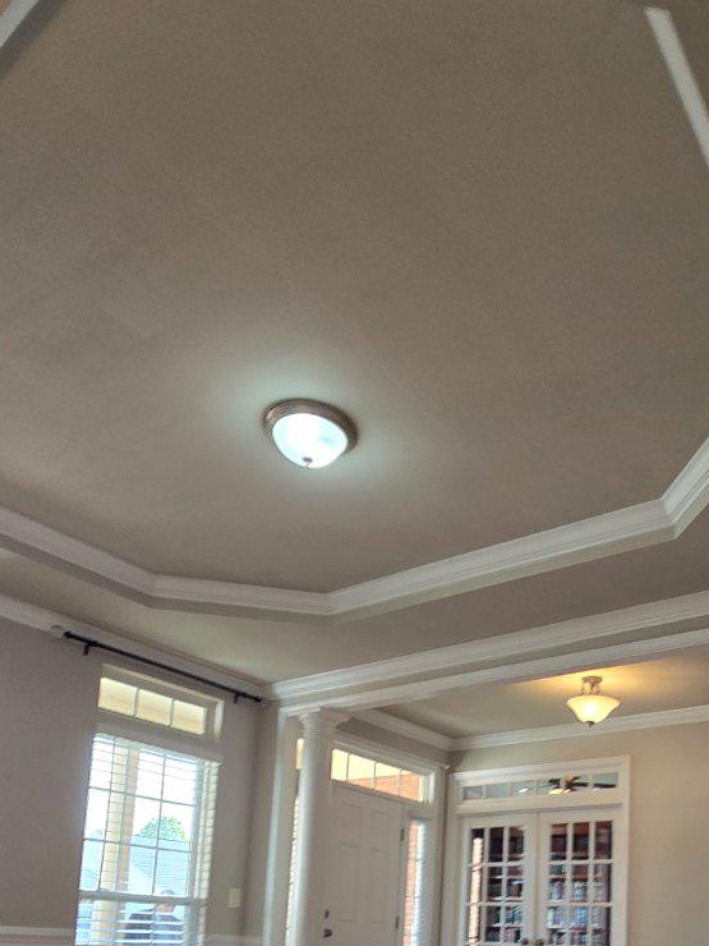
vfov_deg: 56.5
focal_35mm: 27
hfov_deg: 50.6
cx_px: 461
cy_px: 849
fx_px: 737
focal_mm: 2.2
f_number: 2.2
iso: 64
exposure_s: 1/60
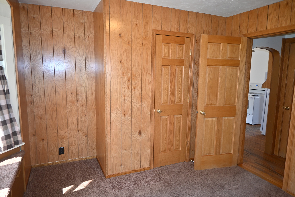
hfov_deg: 73.7
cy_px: 98
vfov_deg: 53.1
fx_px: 197
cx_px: 148
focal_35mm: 24
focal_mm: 16
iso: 400
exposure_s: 1/80
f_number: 3.5
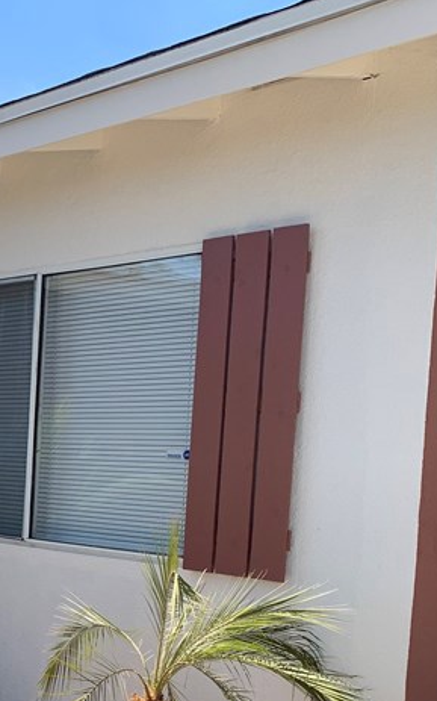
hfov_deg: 19.8
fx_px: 1163
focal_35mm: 61
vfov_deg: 32.6
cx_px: -109
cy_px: 554
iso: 25
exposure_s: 1/1490
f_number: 1.8
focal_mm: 4.25
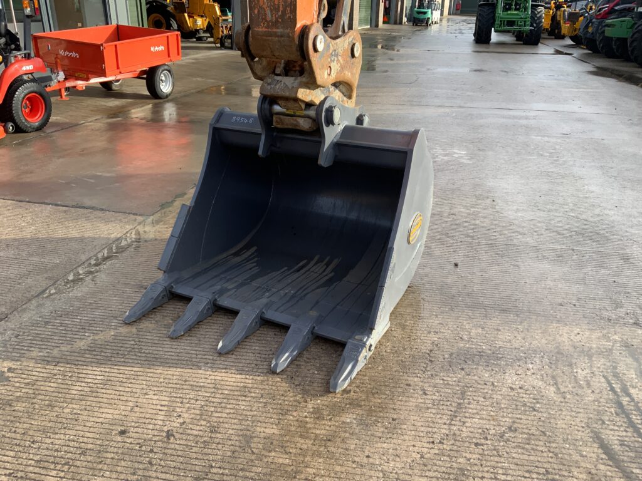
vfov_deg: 48.2
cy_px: 240
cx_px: 321
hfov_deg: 61.7
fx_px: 538
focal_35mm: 29
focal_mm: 3
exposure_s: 1/406
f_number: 1.8
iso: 16
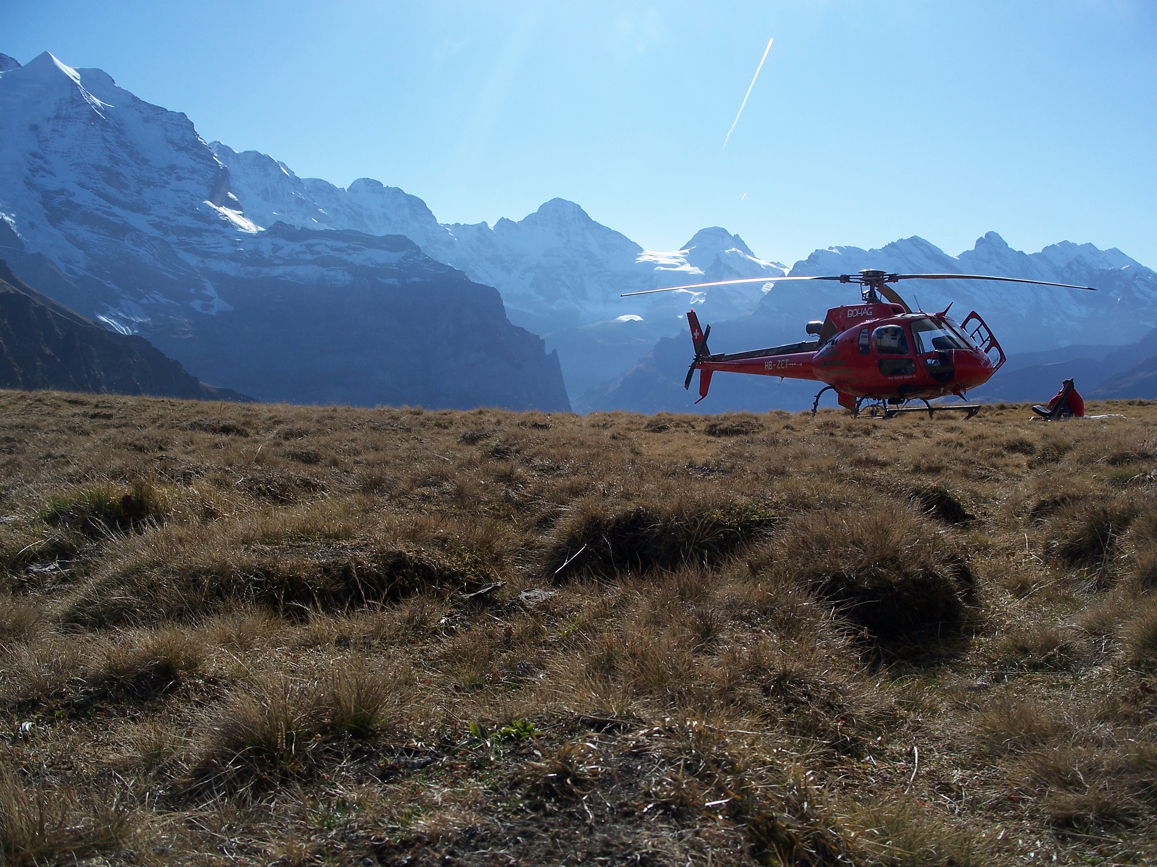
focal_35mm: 37
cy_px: 434
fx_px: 1237
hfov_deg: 50.1
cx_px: 578
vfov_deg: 38.7
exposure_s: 1/800
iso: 64
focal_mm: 7.8
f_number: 4
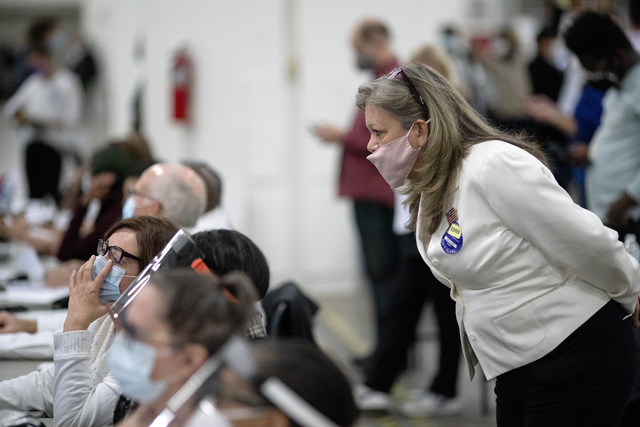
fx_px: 2400
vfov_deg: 10.2
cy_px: 214
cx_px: 320
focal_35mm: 135
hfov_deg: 15.2
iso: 6400
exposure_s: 1/3200
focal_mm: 135
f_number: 2
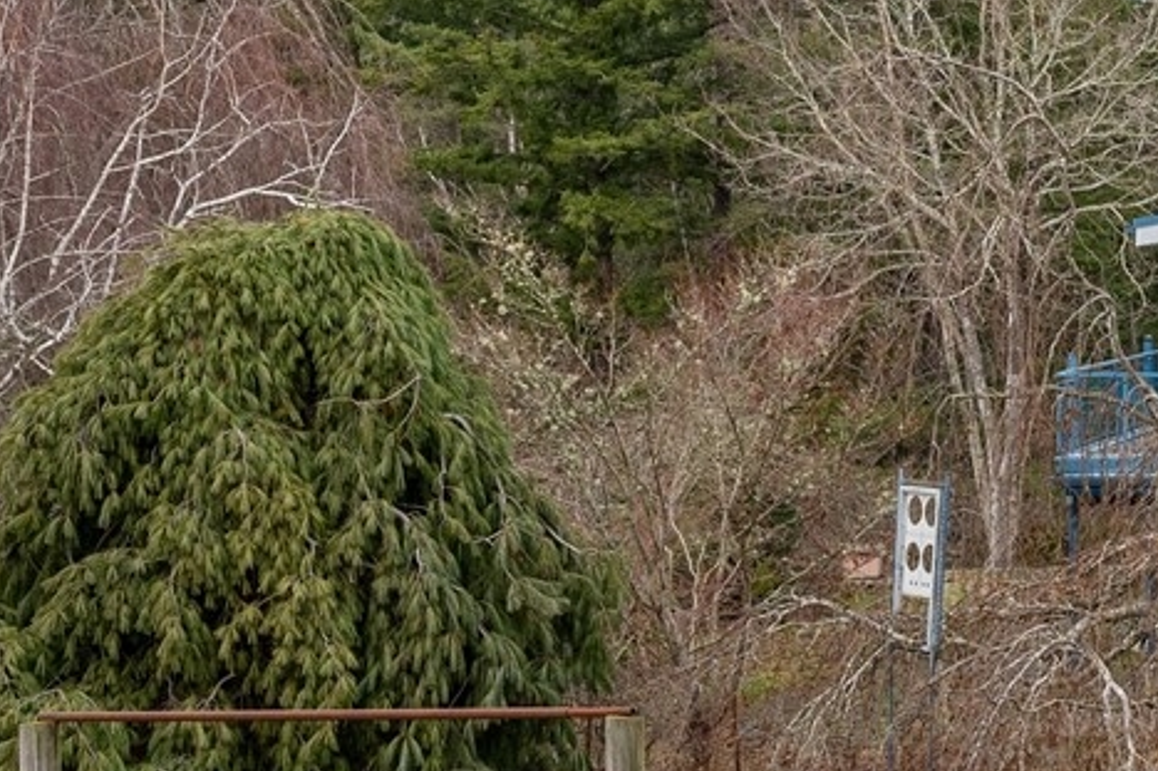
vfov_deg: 12.5
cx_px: 1852
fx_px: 3505
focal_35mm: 109
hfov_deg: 16.7
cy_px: 507
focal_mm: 30
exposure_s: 1/250
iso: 200
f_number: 8
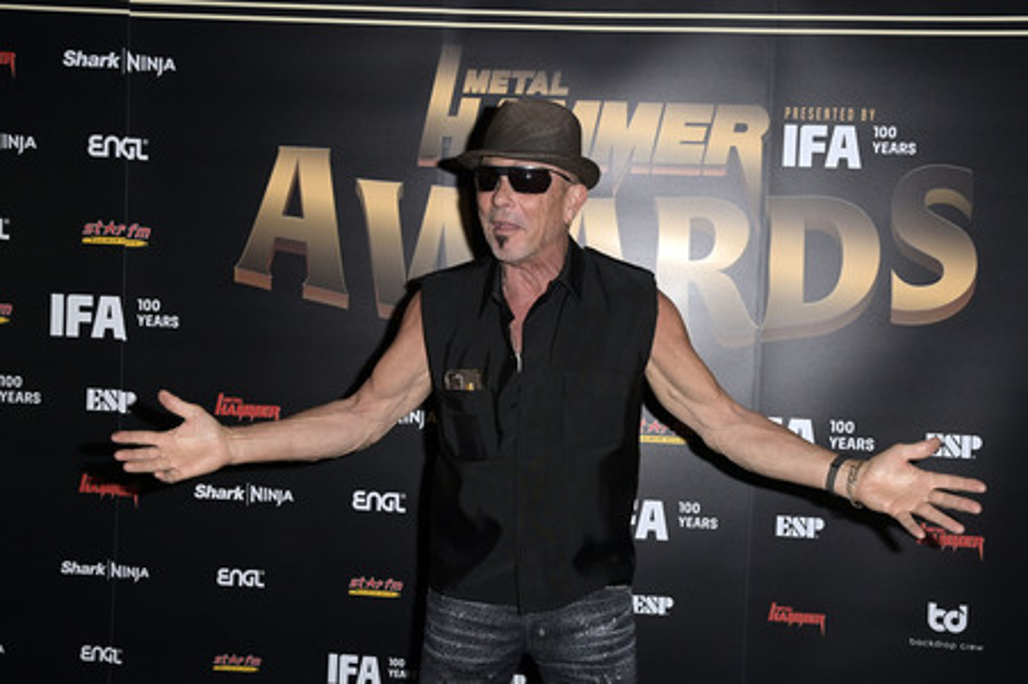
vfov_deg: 35.0
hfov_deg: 50.7
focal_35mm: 38
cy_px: 342
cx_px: 514
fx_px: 1084
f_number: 5
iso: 640
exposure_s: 1/200
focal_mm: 38
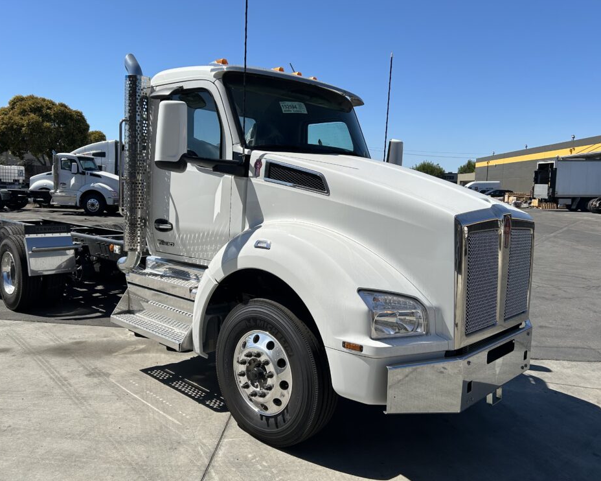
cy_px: 237
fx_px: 498
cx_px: 281
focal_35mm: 28
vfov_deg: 51.5
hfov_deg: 62.2
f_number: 1.5
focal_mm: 5.7
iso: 50
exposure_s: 1/5587
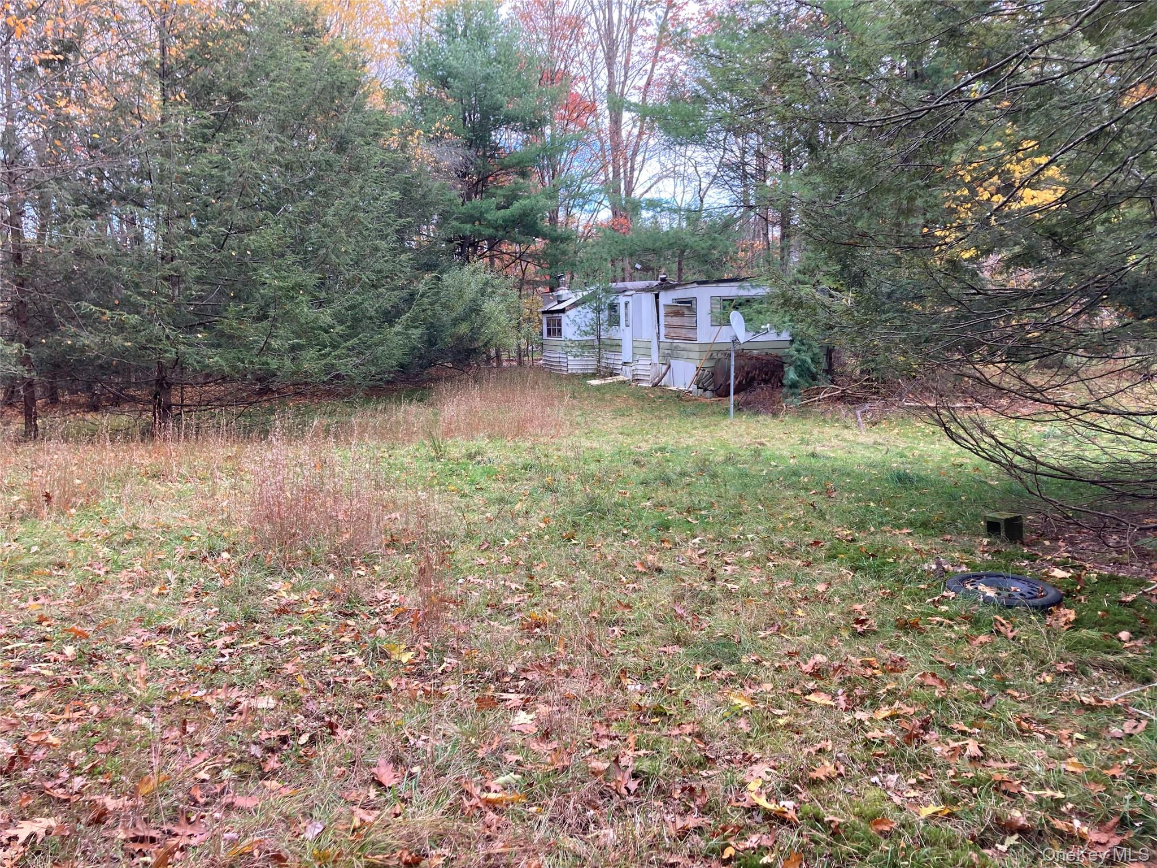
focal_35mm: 28
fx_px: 936
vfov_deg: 49.7
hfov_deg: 63.4
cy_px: 434
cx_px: 578
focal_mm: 3.99
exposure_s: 1/121
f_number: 1.8
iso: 32
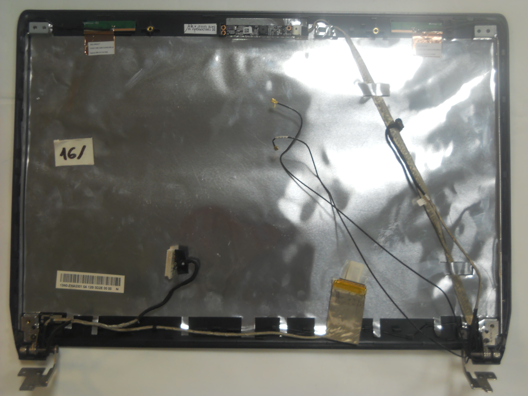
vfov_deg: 30.3
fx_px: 732
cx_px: 264
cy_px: 198
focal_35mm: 48
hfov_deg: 39.7
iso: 160
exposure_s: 1/30
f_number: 3.3
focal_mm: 7.88
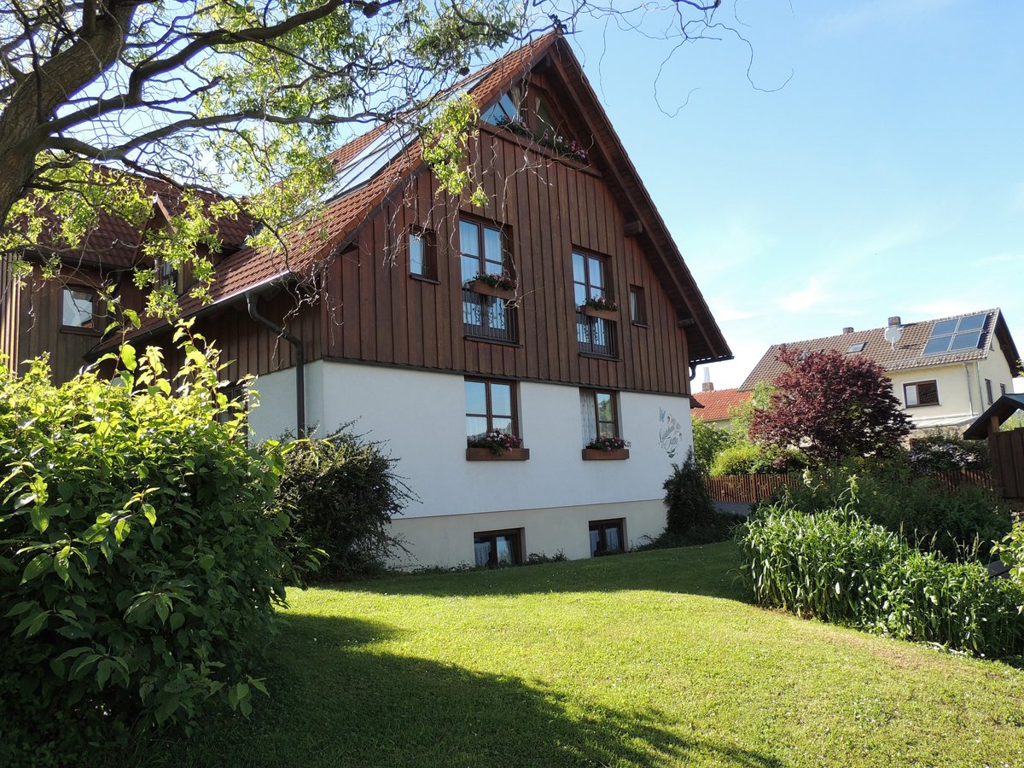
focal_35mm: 28
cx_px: 512
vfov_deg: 49.7
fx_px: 828
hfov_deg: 63.4
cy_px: 384
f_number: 3.1
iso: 100
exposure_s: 1/400
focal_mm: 4.9
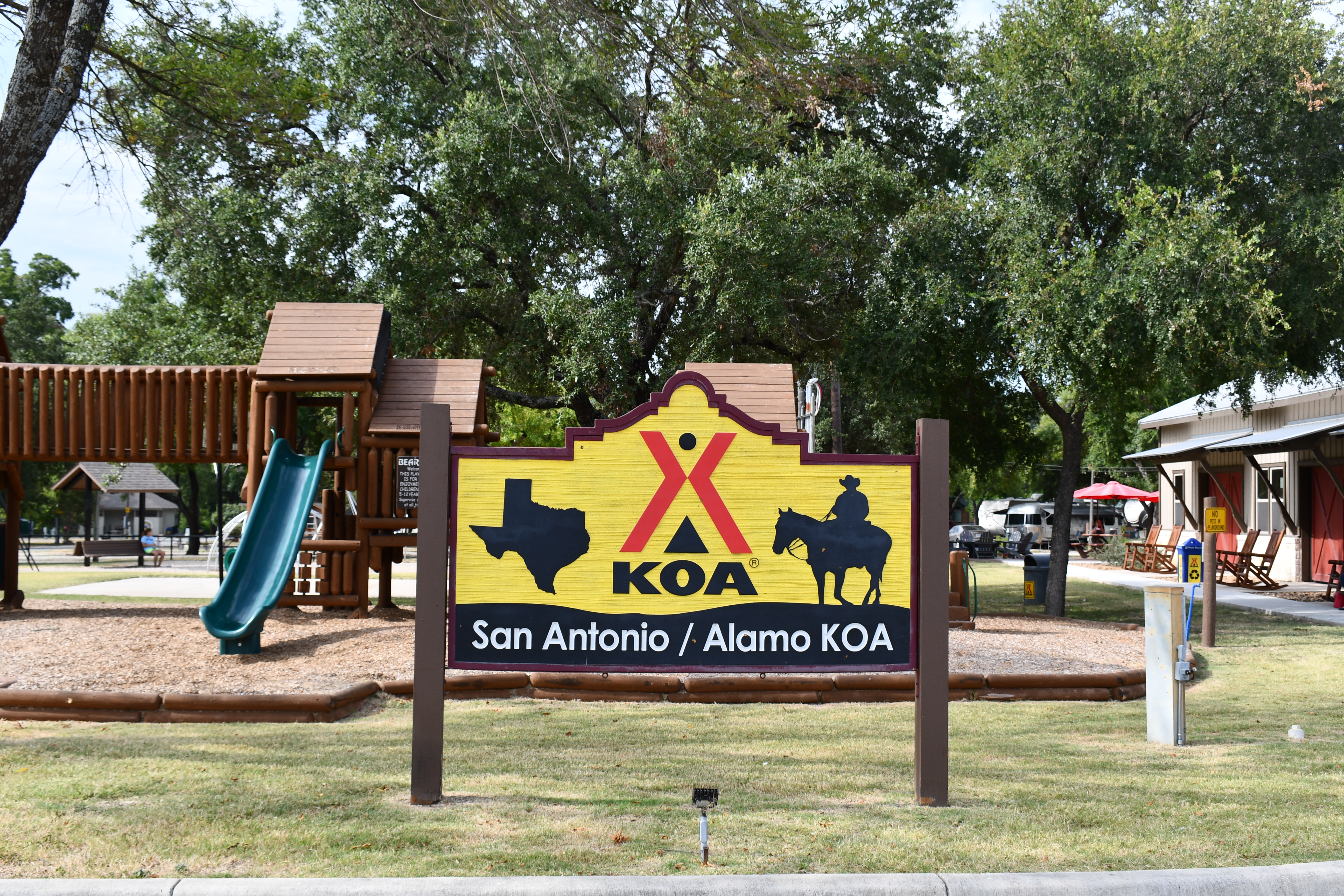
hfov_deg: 45.4
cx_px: 672
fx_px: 1605
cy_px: 448
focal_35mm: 43
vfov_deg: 31.2
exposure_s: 1/250
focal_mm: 29
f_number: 8
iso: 125
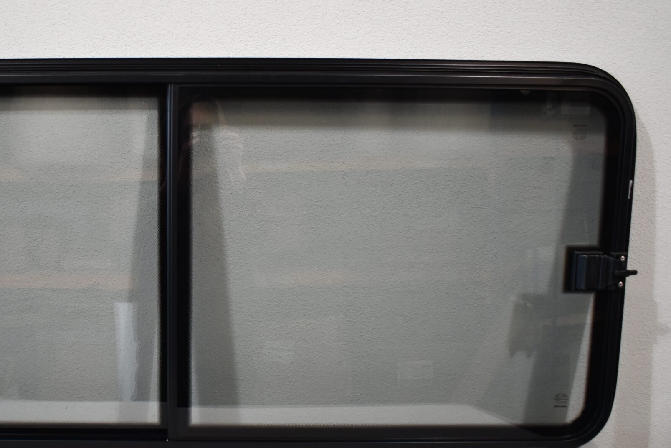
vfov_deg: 31.1
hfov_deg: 44.3
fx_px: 802
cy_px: 274
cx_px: 188
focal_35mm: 43
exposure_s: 1/250
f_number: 3.5
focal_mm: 18
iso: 720
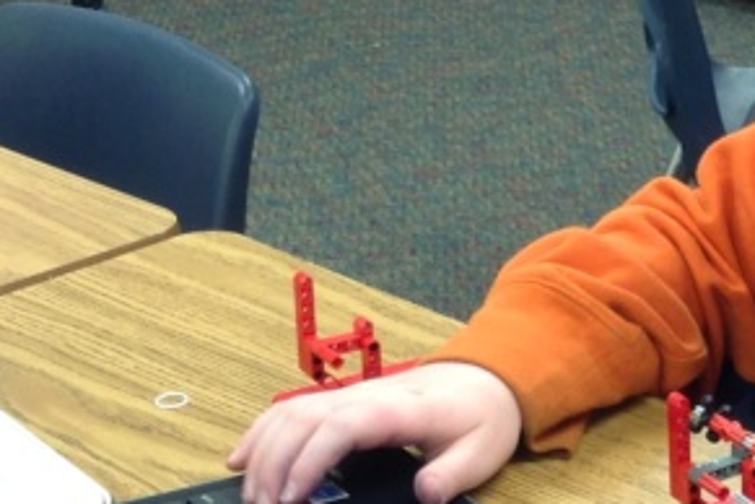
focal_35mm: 128
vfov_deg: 10.7
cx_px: 768
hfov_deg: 15.7
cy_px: 347
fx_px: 2684
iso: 64
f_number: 2.4
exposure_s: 1/15
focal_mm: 4.28
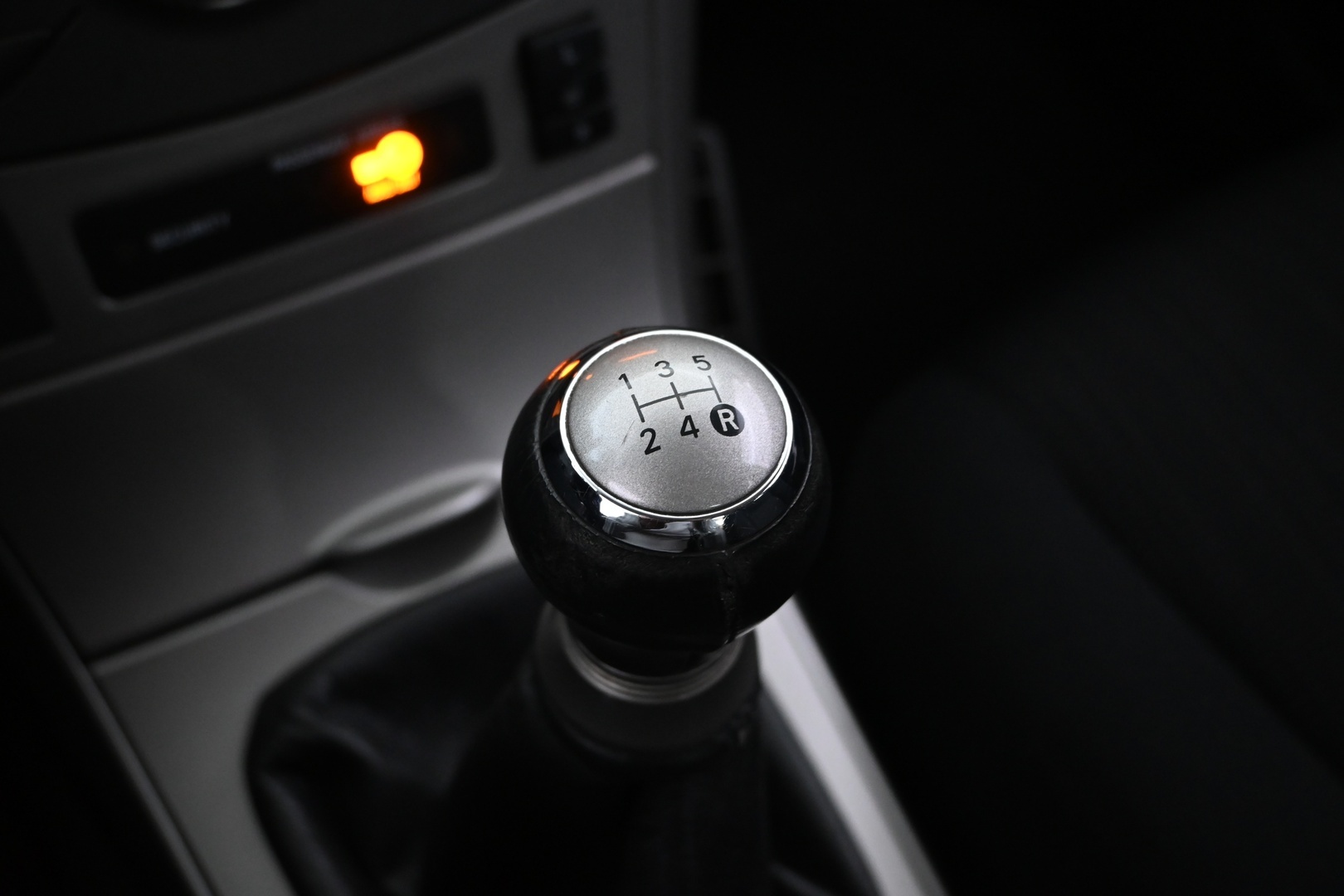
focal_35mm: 37
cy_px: 448
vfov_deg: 36.2
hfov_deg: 52.2
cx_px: 672
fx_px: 1372
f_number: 4.2
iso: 2000
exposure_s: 1/25
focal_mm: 24.5
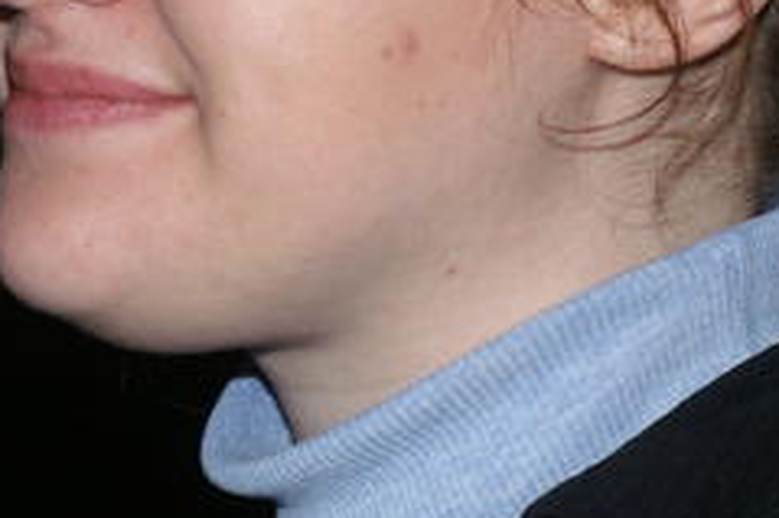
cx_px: 225
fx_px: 6963
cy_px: -49
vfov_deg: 4.3
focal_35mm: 322
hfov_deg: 6.4
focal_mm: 80
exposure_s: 1/60
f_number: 5.6
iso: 400
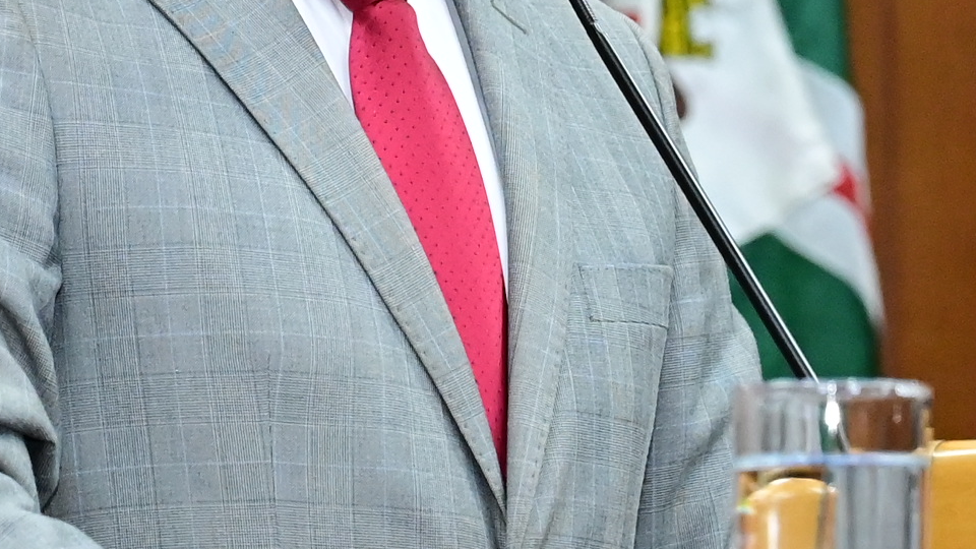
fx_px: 7738
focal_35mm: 299
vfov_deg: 4.1
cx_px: 286
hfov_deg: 7.2
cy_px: 93
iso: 4000
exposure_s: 1/125
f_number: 4
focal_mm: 62
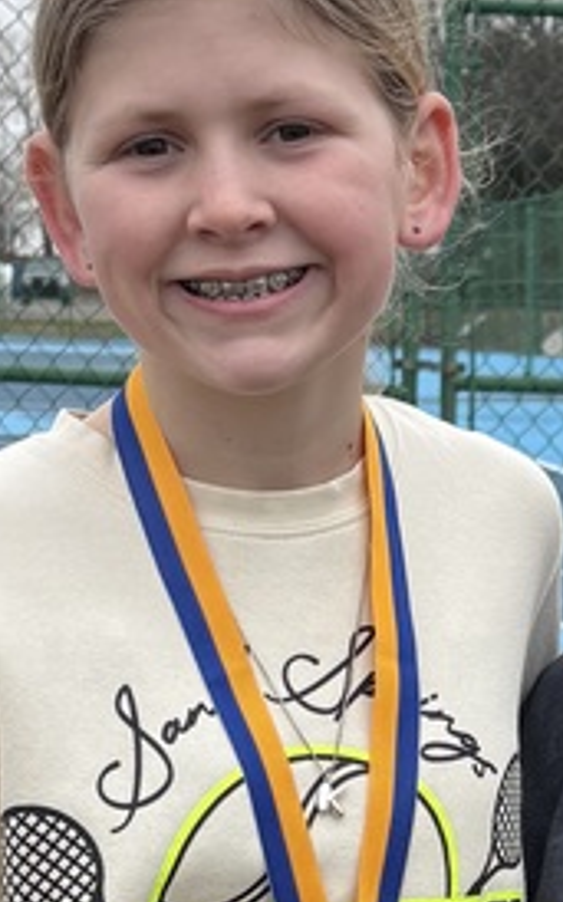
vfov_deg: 19.8
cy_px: 833
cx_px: 570
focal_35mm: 103
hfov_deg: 12.5
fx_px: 2531
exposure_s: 1/2012
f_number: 1.6
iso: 50
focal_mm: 5.96
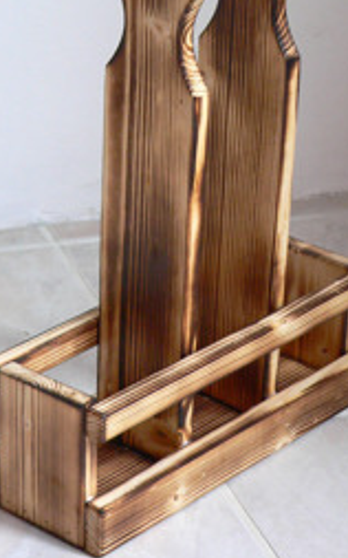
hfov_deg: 10.4
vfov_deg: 16.5
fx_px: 1913
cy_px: 181
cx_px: 164
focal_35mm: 126
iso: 200
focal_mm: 13.1
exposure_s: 1/25
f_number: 2.8
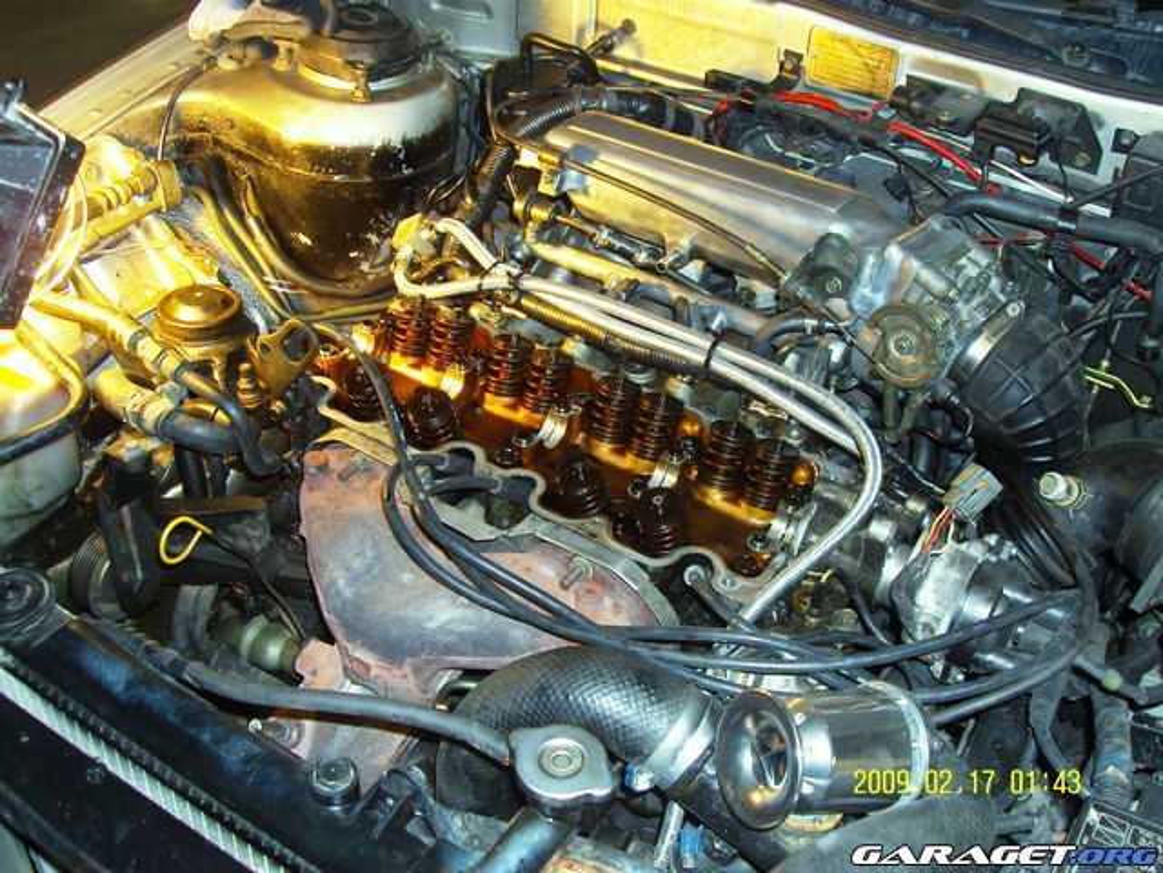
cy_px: 436
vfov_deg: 38.7
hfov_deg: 50.1
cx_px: 582
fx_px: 1243
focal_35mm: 37
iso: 80
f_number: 2.8
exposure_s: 1/40
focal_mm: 6.2
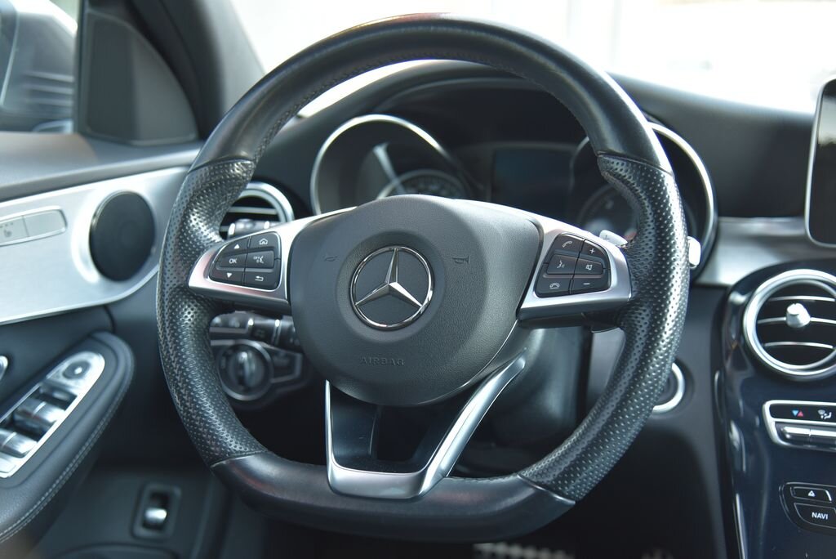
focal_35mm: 48
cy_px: 280
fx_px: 1115
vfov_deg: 28.1
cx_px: 418
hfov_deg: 41.1
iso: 500
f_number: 4
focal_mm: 48
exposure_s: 1/20
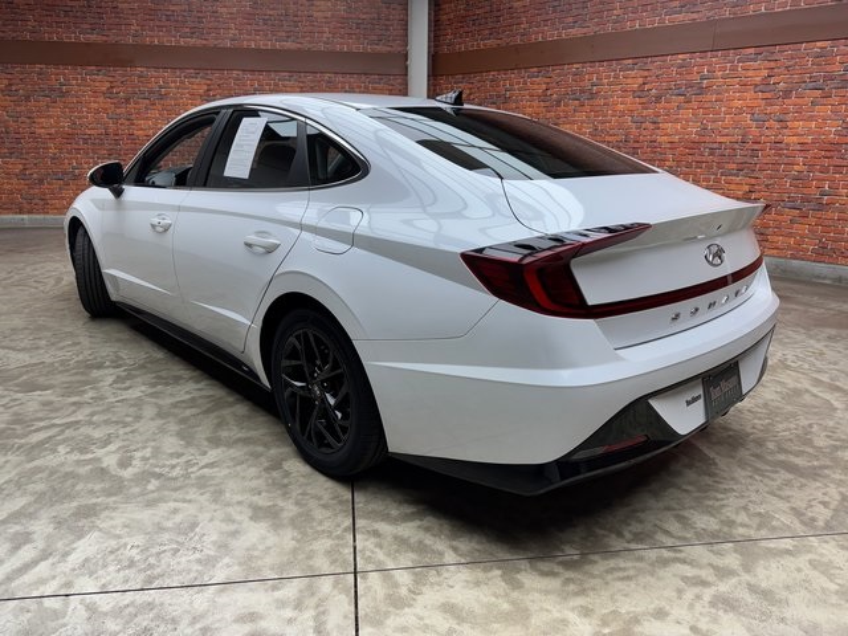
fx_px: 588
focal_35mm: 24
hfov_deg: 71.6
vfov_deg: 56.8
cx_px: 424
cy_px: 318
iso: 64
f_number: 1.78
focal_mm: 6.76
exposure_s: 1/268
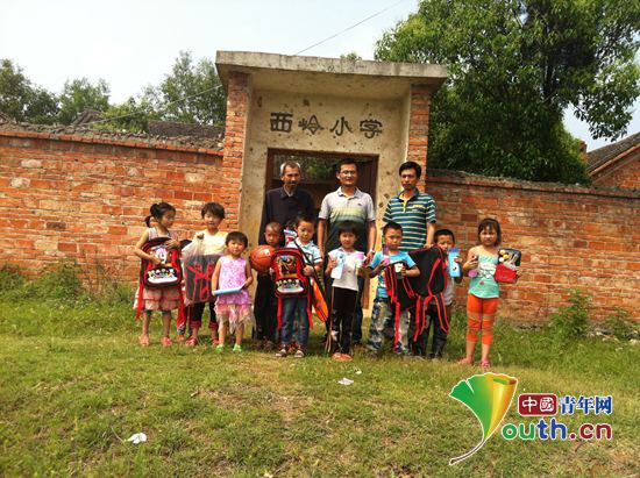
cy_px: 239
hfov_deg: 52.7
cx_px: 320
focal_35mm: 35
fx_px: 646
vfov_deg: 40.6
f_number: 2.8
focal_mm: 3.85
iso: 80
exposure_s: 1/973
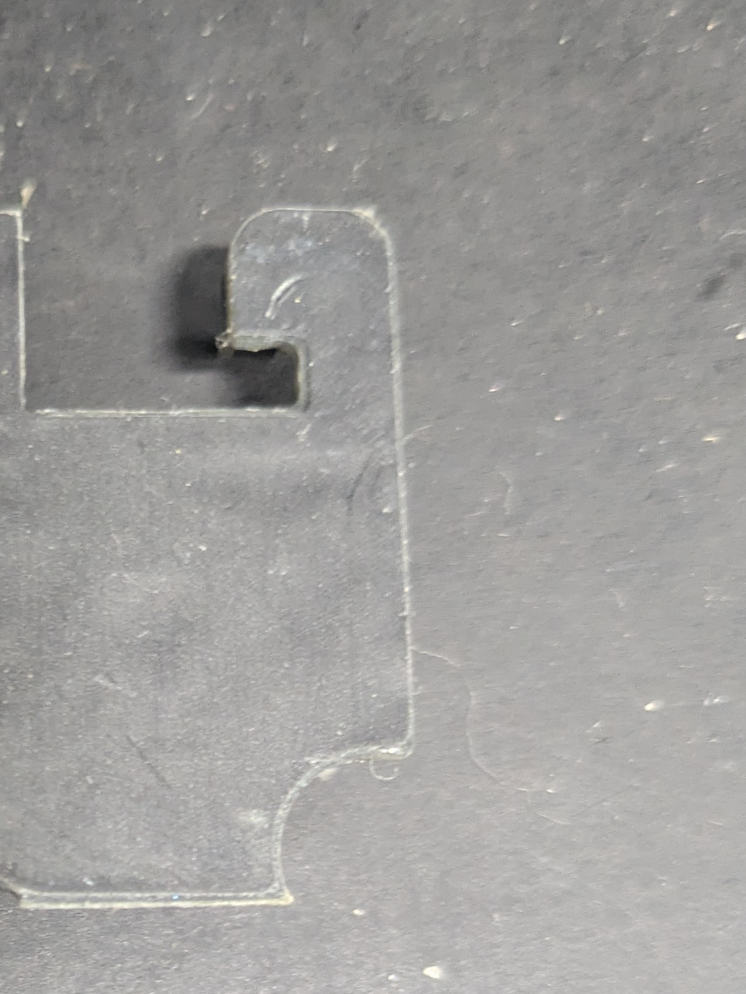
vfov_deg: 24.3
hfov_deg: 18.1
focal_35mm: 78
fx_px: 2239
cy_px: 893
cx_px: -119
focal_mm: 5.43
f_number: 1.89
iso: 315
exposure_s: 1/25
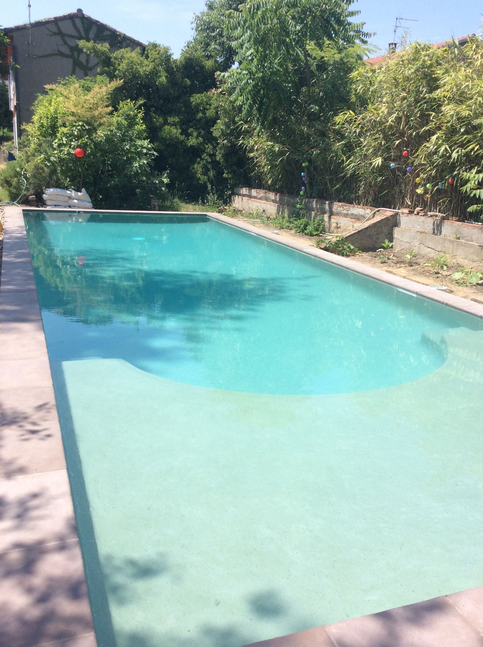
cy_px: 324
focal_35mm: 33
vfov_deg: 55.4
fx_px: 616
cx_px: 242
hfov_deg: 42.8
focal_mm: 3.3
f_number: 2.4
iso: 32
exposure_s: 1/1100
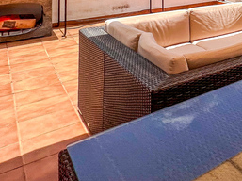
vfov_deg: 31.1
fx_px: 265
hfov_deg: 33.6
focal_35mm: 38
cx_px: 323
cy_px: -41
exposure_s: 1/2700
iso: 32
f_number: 1.8
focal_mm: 1.57
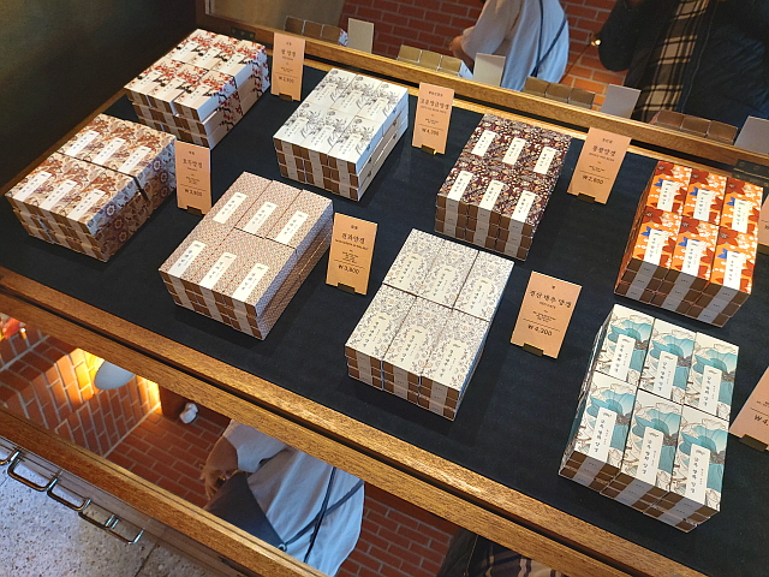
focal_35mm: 25
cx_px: 384
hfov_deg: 69.4
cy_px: 288
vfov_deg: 54.9
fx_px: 555
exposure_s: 1/40
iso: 160
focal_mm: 4.58
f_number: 2
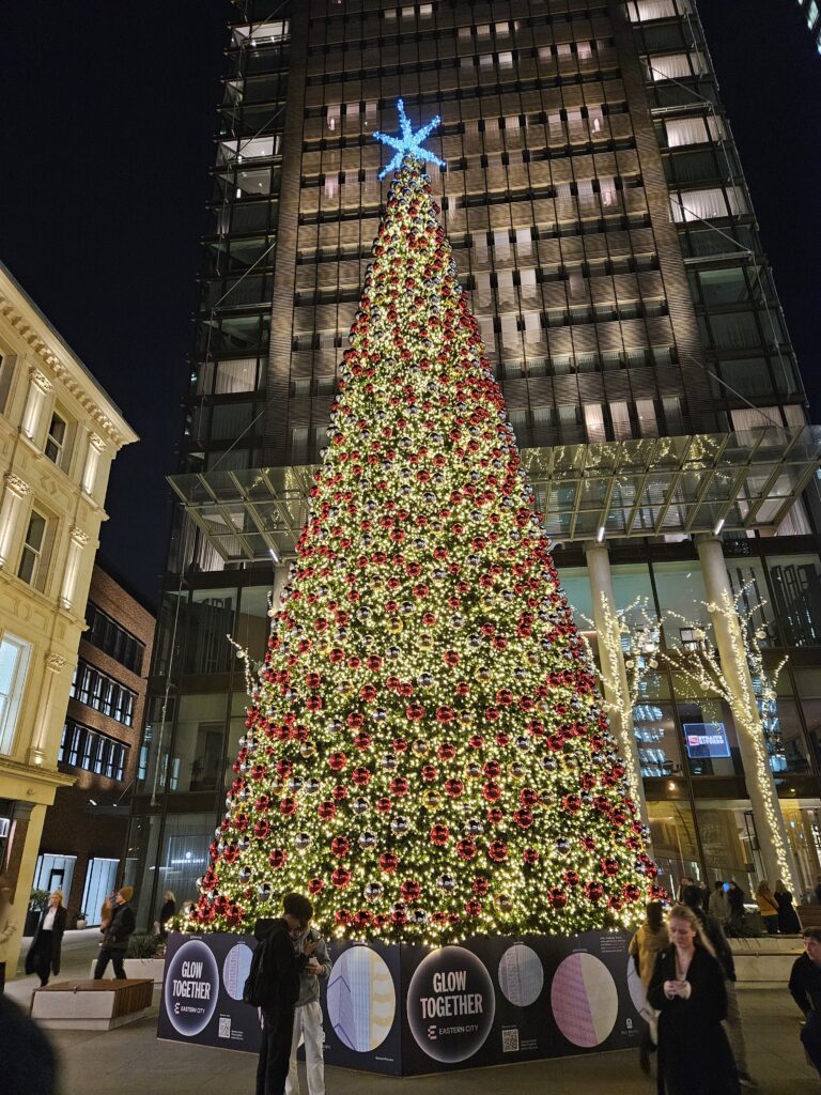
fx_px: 727
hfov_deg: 58.9
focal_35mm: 23
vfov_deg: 73.9
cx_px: 410
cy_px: 548
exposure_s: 1/33
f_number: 1.8
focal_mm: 5.4
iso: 500
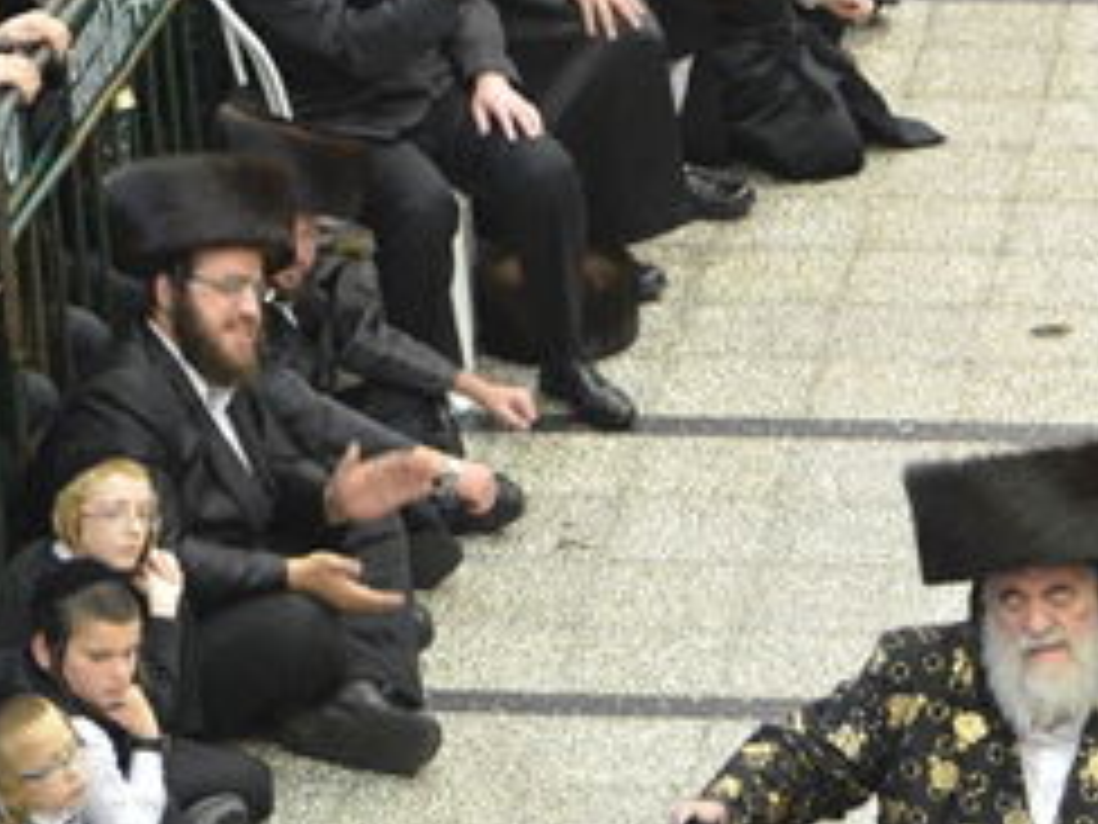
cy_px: 810
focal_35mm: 260
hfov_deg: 7.6
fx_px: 8234
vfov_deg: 5.7
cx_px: 1030
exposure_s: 1/100
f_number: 3.5
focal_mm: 55
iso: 3200
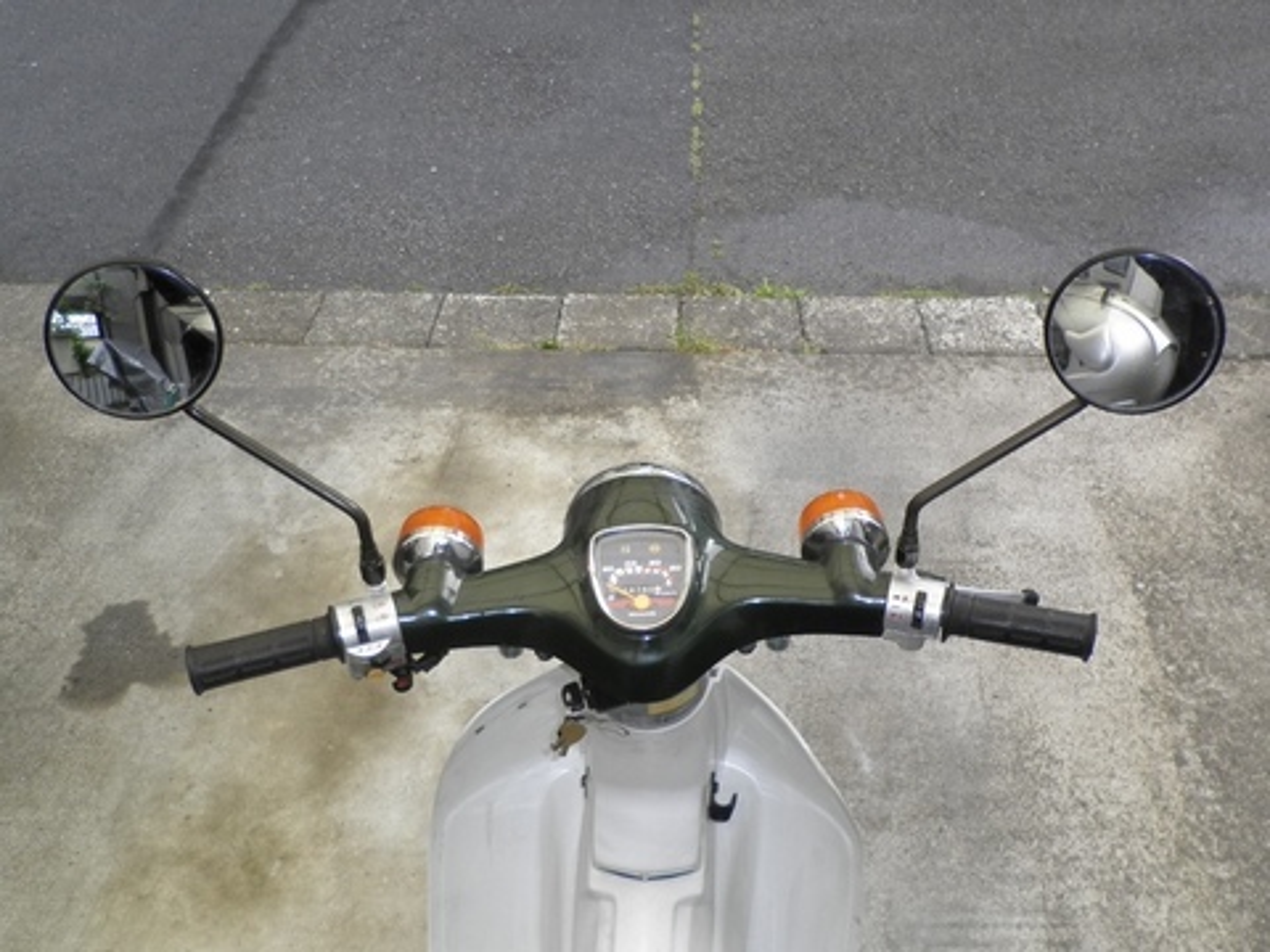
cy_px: 476
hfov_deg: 65.3
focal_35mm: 27
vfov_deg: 51.4
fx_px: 991
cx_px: 635
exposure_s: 1/30
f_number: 3.2
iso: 64
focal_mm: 4.9
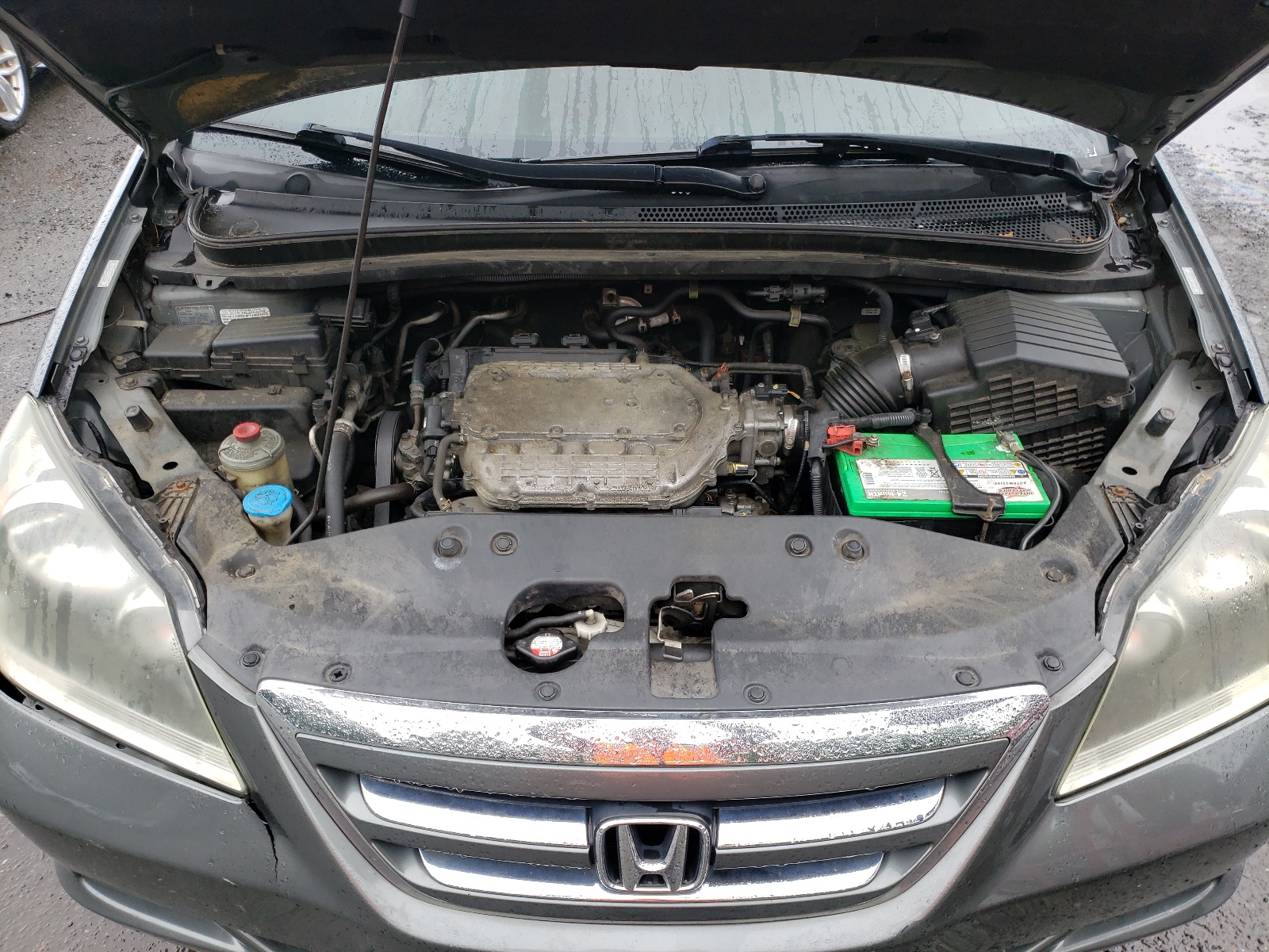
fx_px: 953
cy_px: 476
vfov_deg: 53.1
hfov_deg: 67.3
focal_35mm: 26
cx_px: 634
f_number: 1.5
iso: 50
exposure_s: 1/233
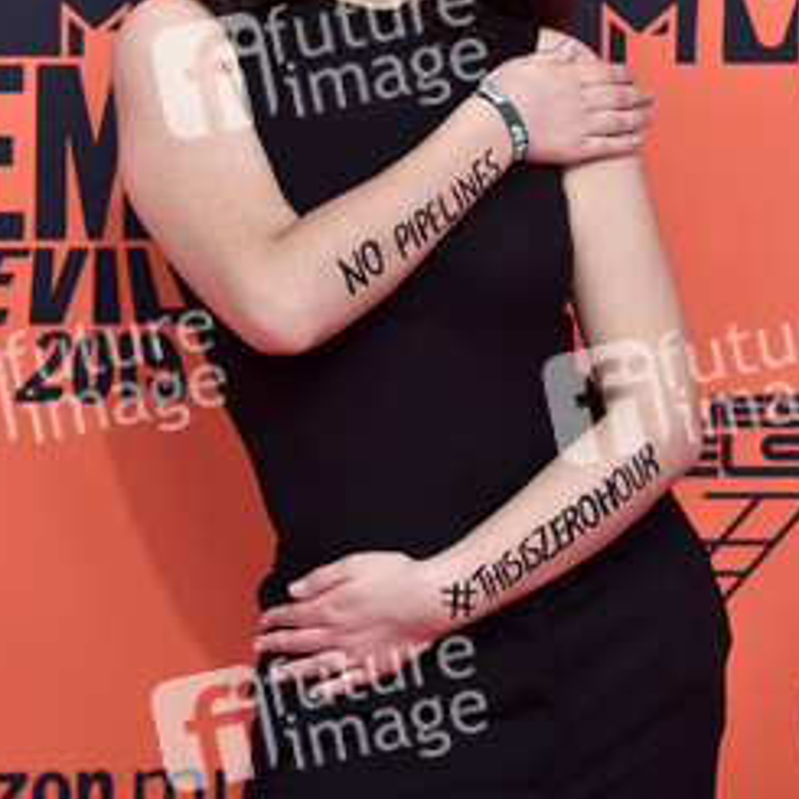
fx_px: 5980
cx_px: 414
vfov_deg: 7.6
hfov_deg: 7.6
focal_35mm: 229
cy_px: 225
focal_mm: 165
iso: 1250
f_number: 4.5
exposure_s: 1/250
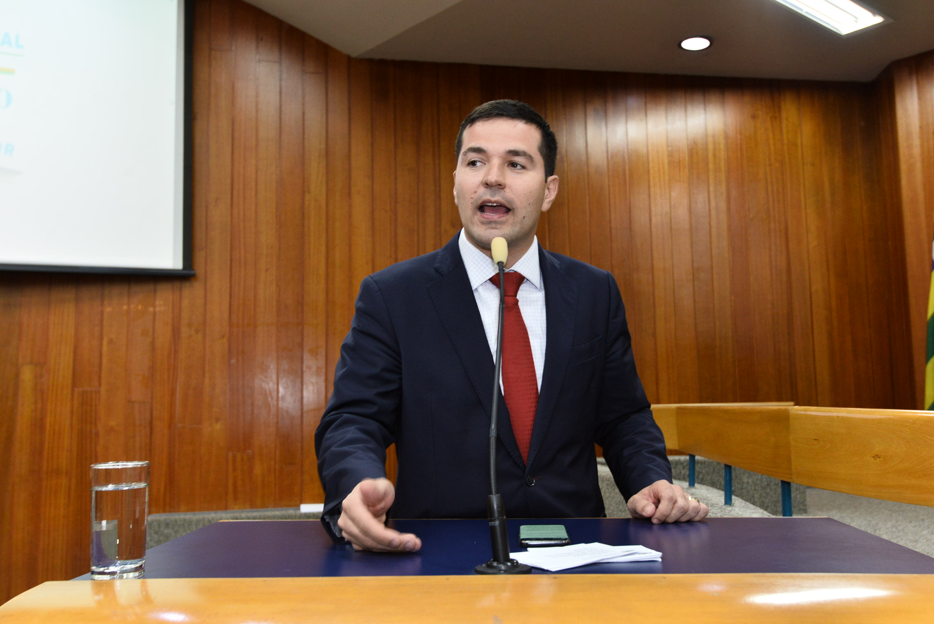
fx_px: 908
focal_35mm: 35
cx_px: 467
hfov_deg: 54.4
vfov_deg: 37.9
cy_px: 312
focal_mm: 35
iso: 1600
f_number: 6.3
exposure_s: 1/60
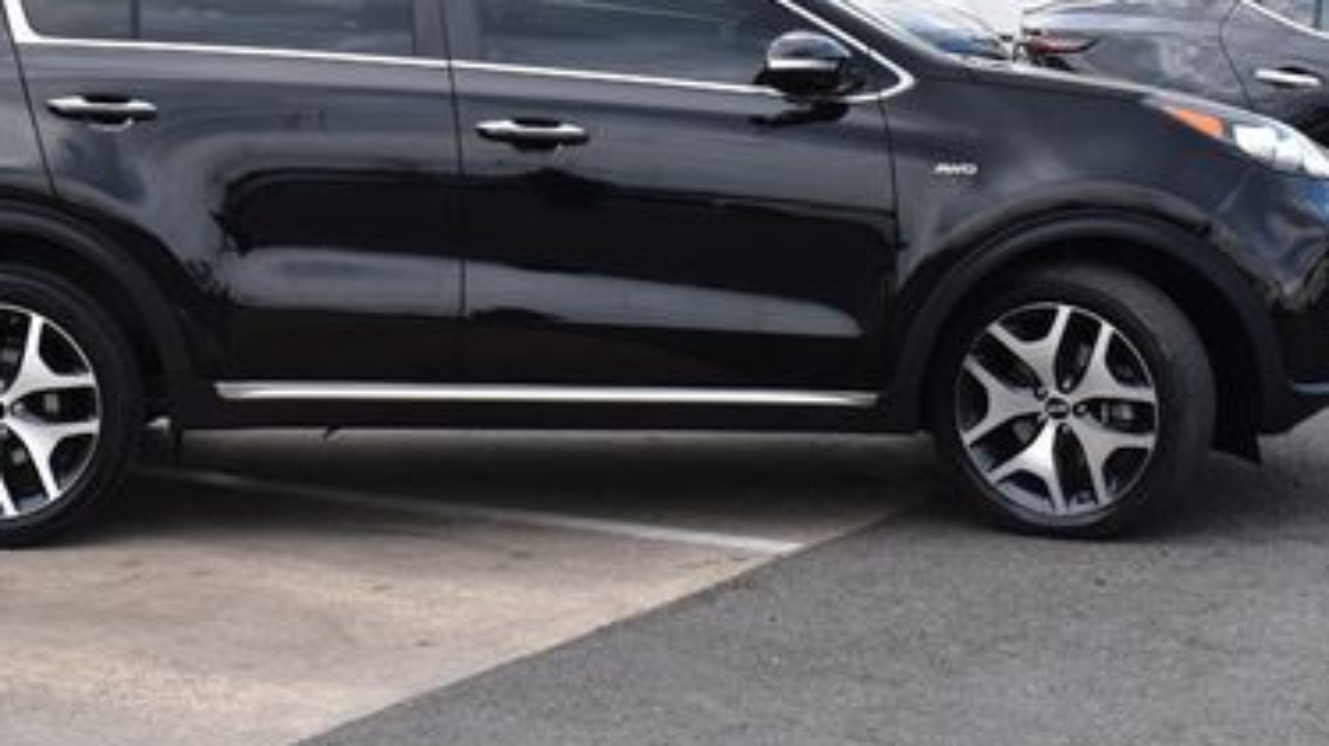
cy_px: 128
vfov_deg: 14.0
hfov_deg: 24.7
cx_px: 611
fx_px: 3029
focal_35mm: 86
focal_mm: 32
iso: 400
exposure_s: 1/160
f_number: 9
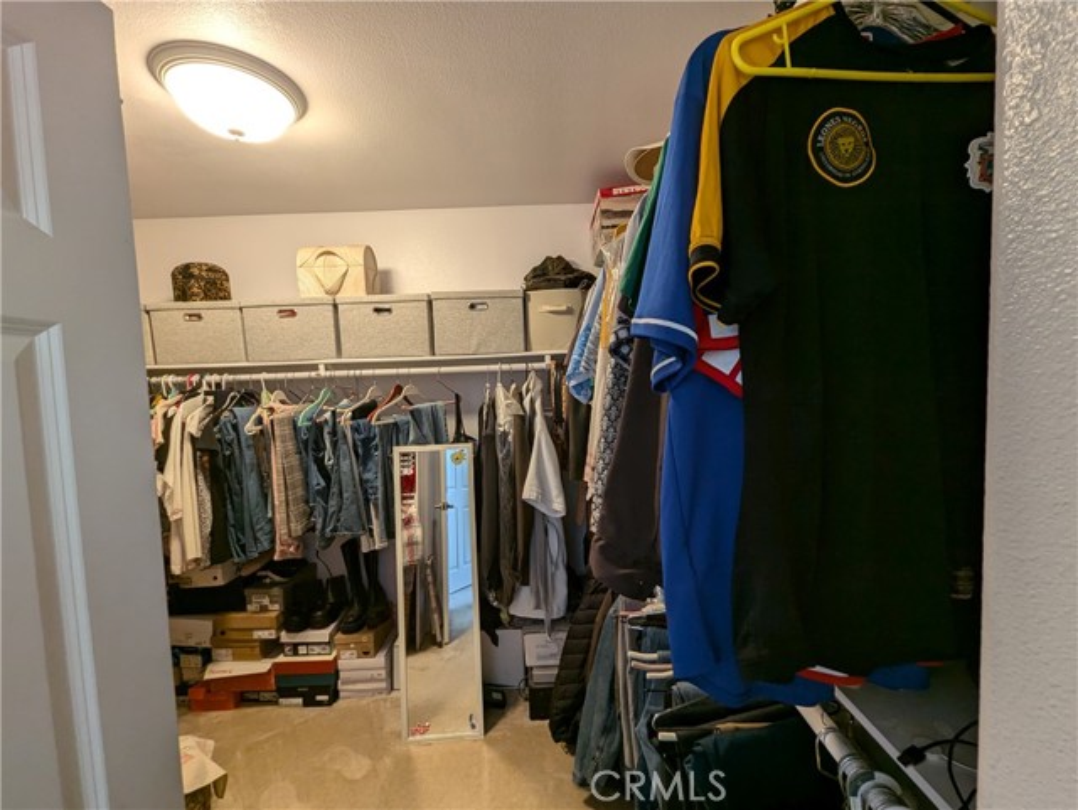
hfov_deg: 106.1
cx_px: 539
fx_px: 405
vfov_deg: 90.0
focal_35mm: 13
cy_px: 405
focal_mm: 1.95
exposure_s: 1/30
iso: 87
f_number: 2.2
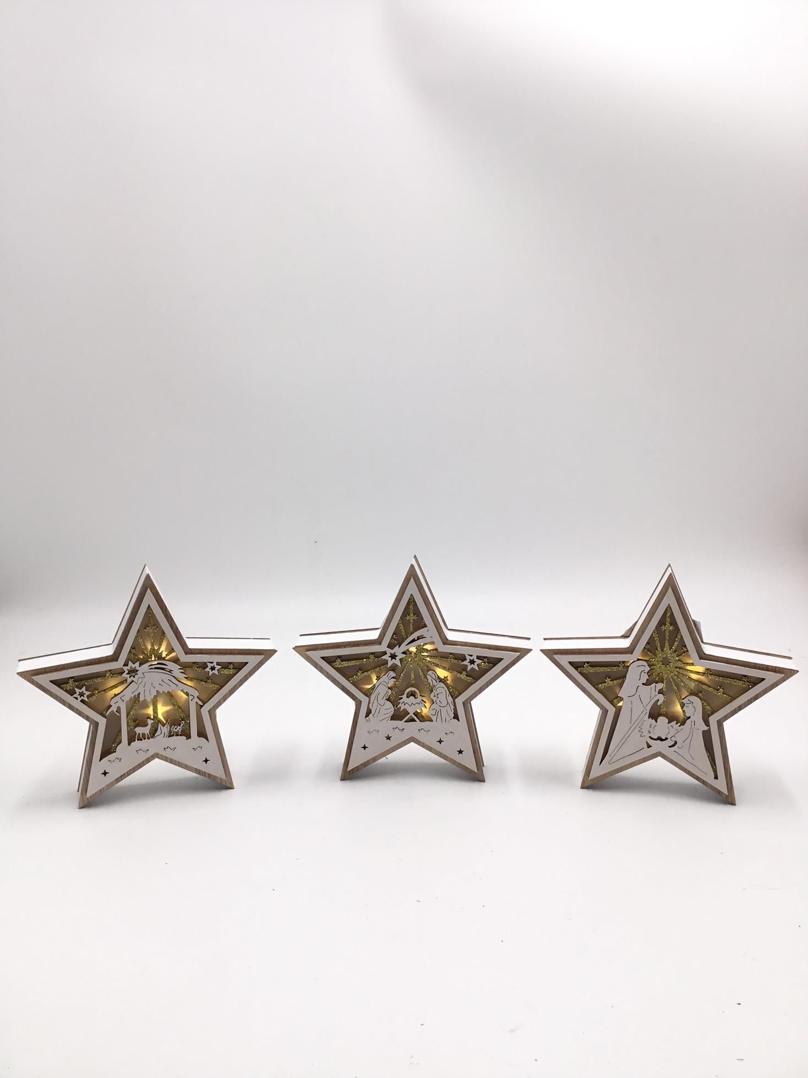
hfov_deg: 45.4
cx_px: 404
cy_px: 539
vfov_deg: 58.4
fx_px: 965
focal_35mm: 31
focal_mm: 3.3
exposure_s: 1/195
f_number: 2.4
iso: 25
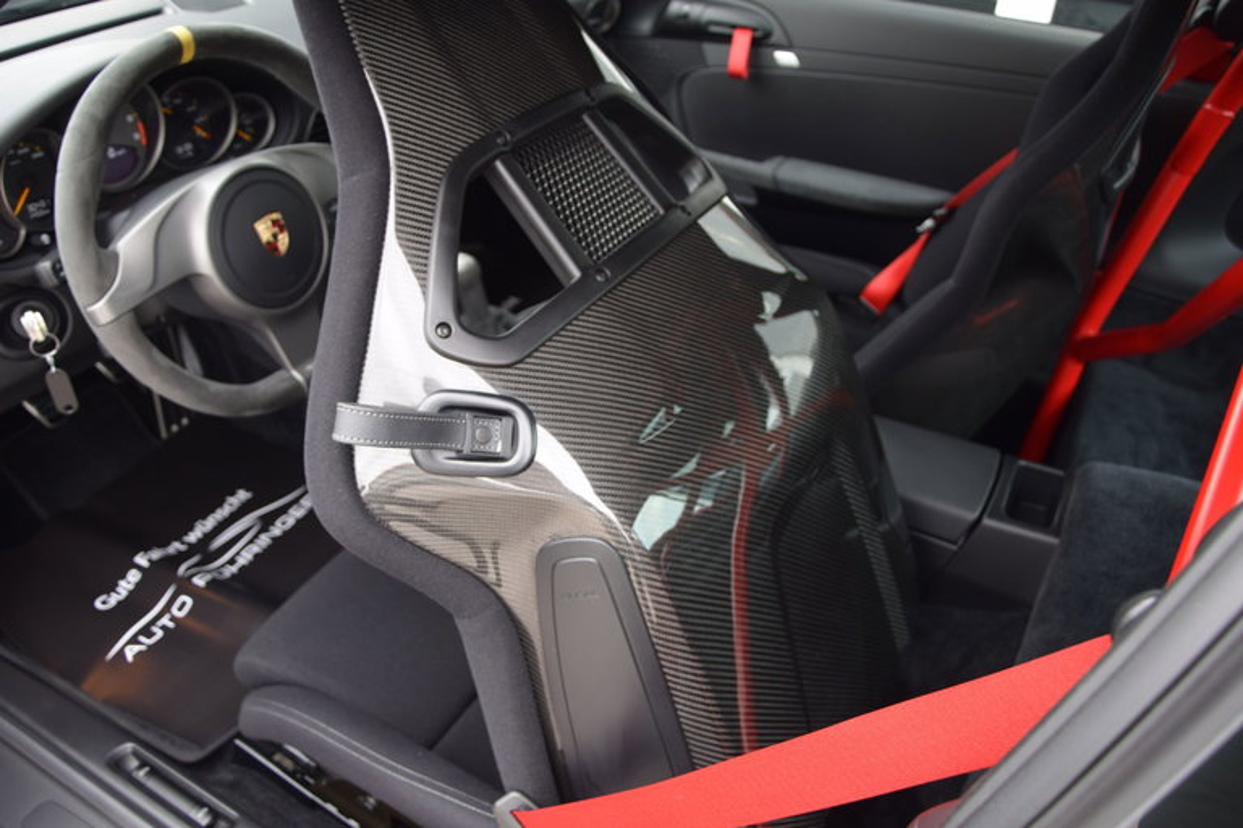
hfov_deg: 37.9
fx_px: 1813
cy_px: 414
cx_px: 622
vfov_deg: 25.8
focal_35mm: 52
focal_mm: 35
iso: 400
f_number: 5
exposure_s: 1/100
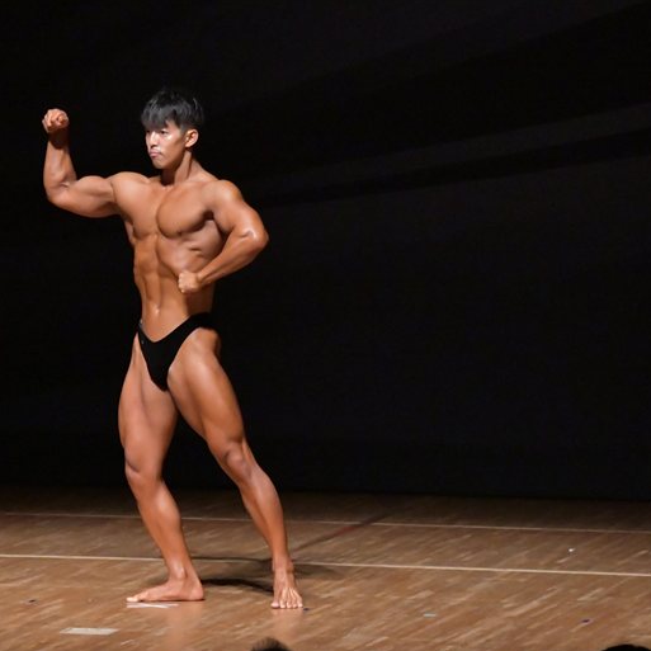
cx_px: 166
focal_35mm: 308
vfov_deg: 5.7
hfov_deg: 5.7
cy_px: 326
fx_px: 6553
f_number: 5.6
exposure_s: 1/400
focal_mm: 160
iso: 12800
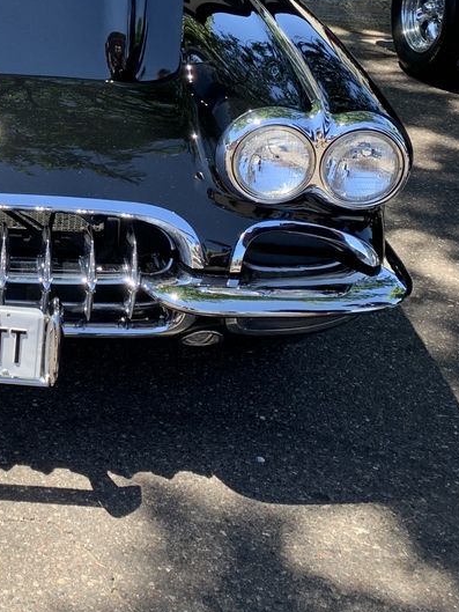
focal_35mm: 59
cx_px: -51
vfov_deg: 31.3
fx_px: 1043
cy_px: 71
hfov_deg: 23.3
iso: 25
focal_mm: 4.25
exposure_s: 1/412
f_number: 1.8
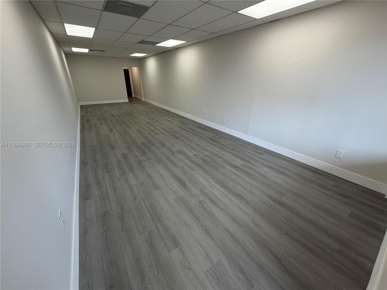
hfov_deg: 102.1
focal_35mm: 14
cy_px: 145
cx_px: 194
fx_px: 157
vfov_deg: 85.7
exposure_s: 1/121
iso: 64
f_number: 2.2
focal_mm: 2.22
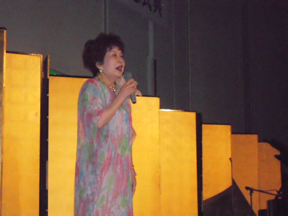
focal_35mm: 112
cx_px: 144
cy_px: 108
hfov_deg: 17.6
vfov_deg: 13.2
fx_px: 932
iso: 3200
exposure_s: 1/500
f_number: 5.8
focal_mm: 20
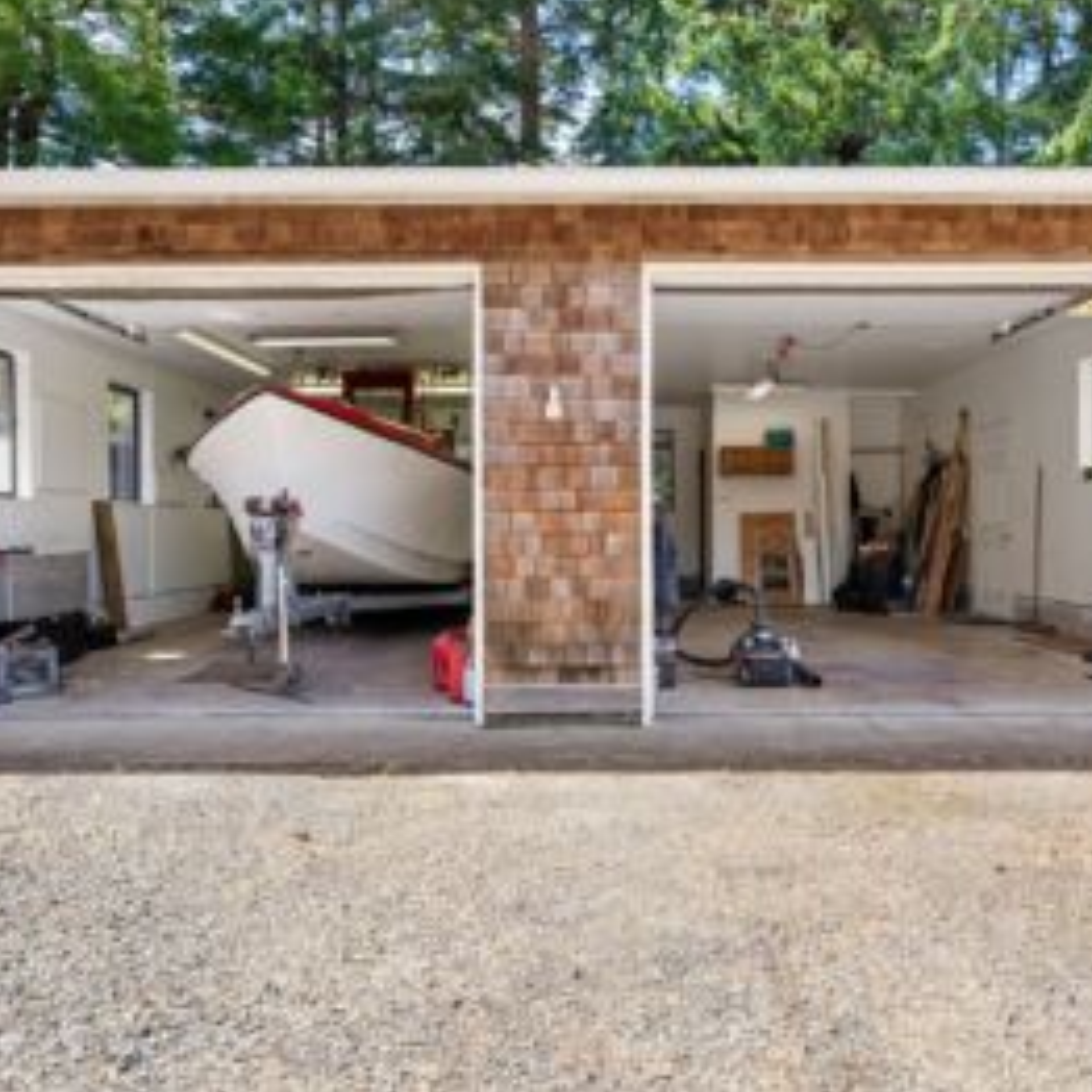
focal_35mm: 27
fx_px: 951
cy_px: 540
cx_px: 588
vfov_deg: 59.7
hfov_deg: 59.6
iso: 400
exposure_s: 1/100
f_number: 9
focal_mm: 20.5
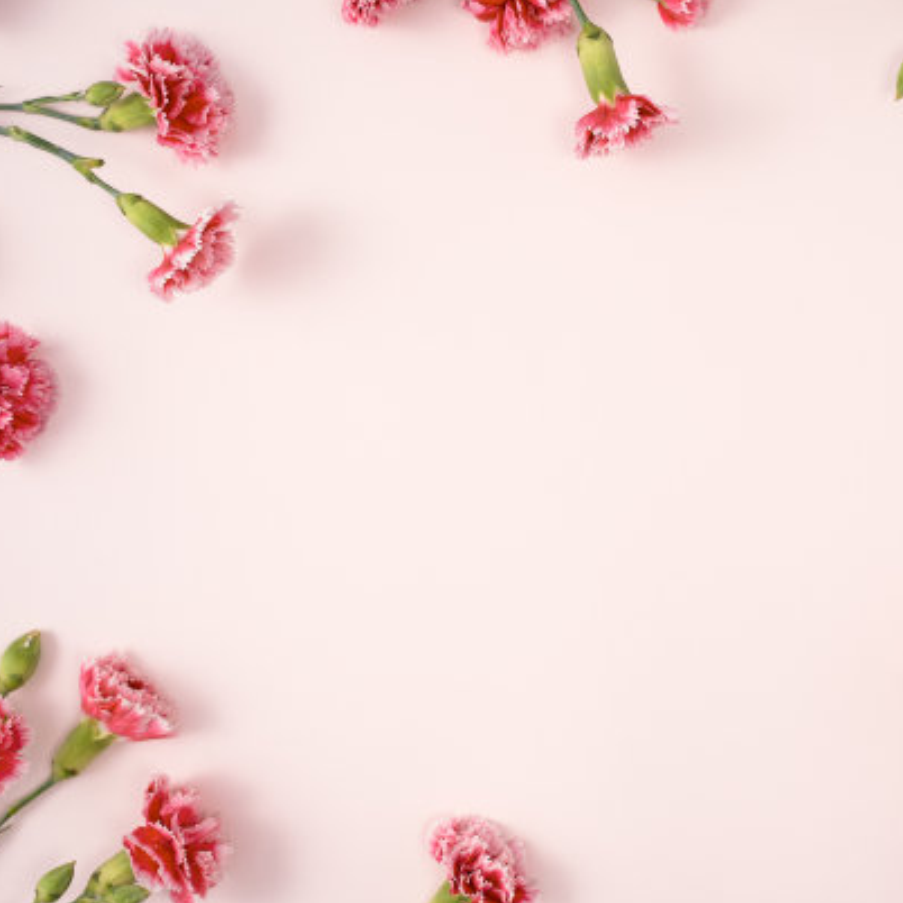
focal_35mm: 97
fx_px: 2863
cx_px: 656
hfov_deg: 17.8
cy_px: 449
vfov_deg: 17.9
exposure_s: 1/125
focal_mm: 75
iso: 100
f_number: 9
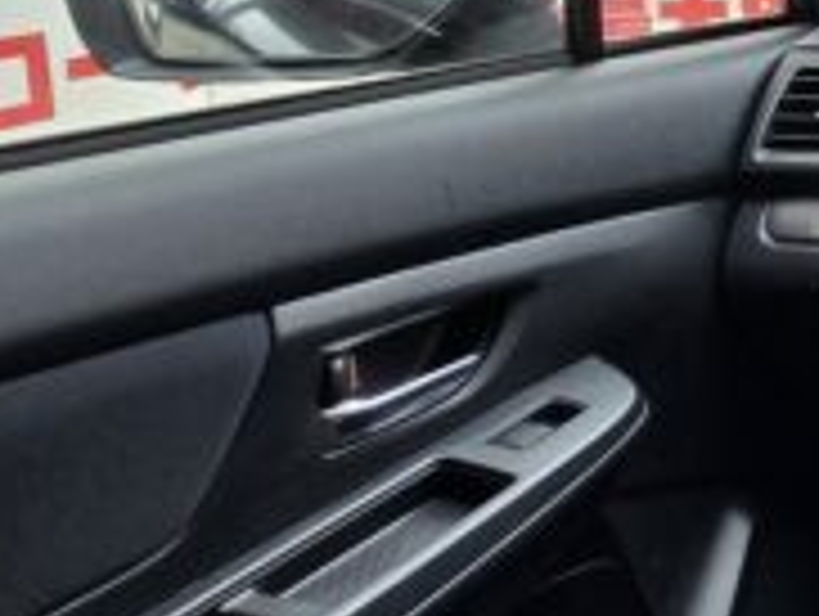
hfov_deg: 18.3
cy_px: -85
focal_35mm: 57
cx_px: 1710
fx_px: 1350
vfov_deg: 23.8
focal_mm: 2.2
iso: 50
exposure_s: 1/50
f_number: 2.2
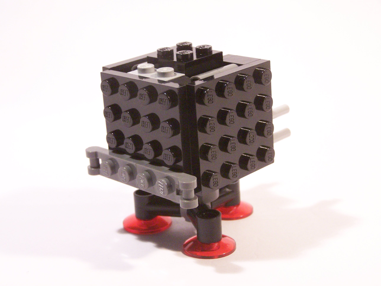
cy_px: 143
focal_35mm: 69
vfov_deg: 21.3
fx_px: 759
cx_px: 190
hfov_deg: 28.2
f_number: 3.2
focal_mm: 11.5
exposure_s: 1/45
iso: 400
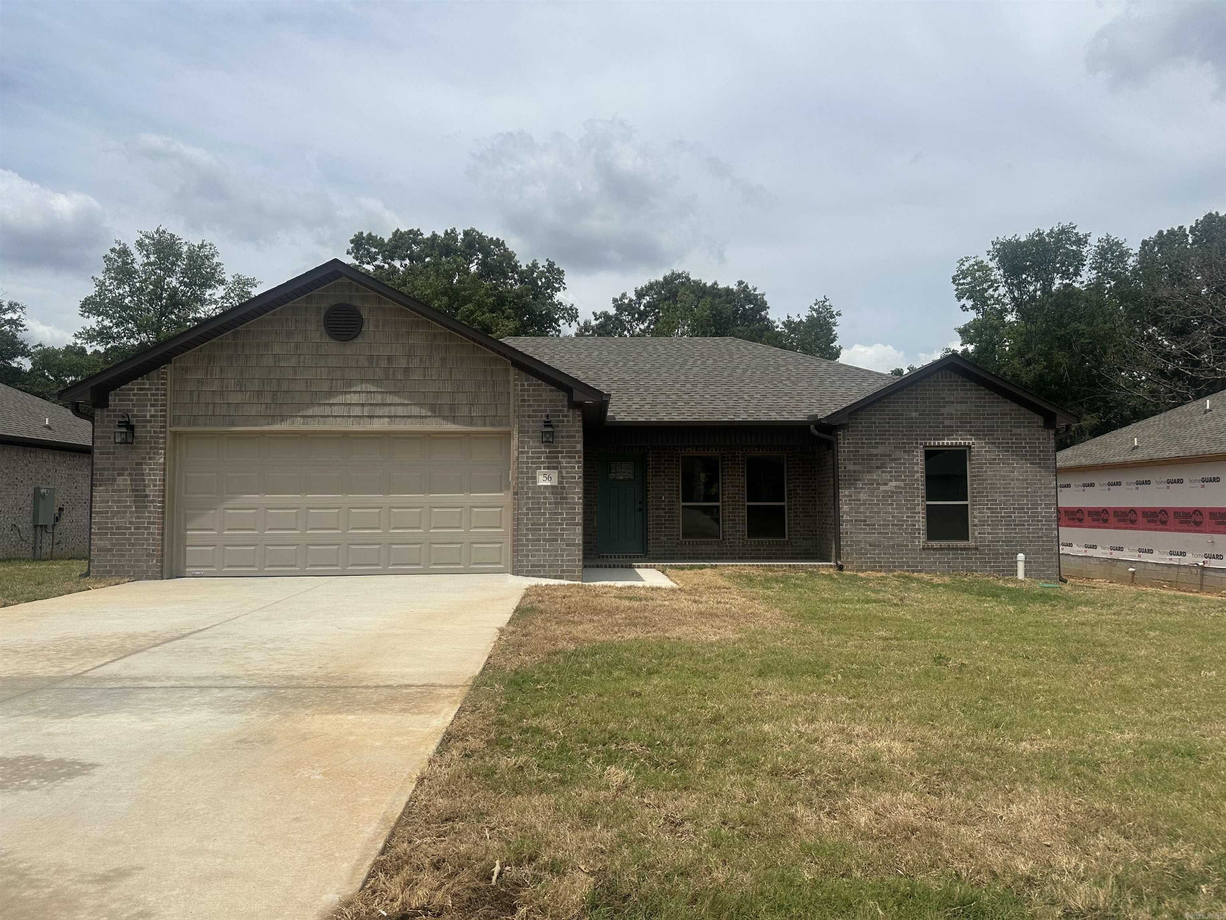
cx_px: 613
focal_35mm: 24
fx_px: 850
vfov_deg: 56.8
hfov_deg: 71.6
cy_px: 460
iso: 80
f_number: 1.78
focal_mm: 6.86
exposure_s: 1/8929
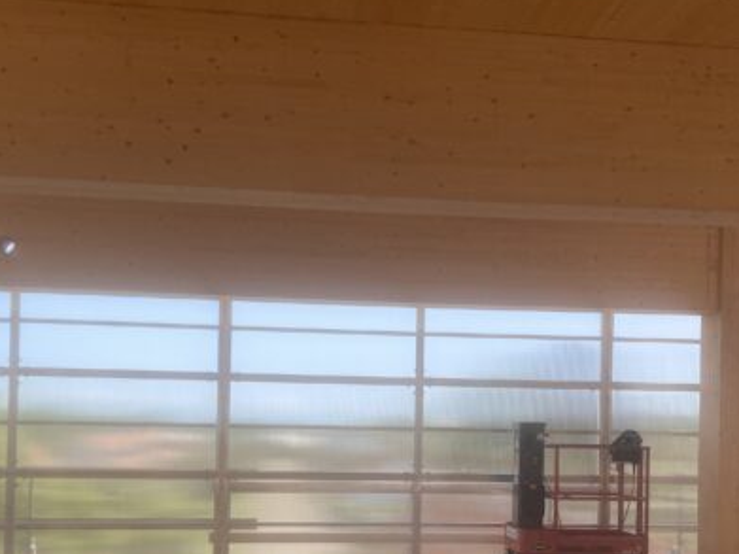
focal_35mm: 45
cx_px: 389
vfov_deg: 31.5
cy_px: 424
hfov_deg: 42.1
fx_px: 960
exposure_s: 1/981
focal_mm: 4.25
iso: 32
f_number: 1.8
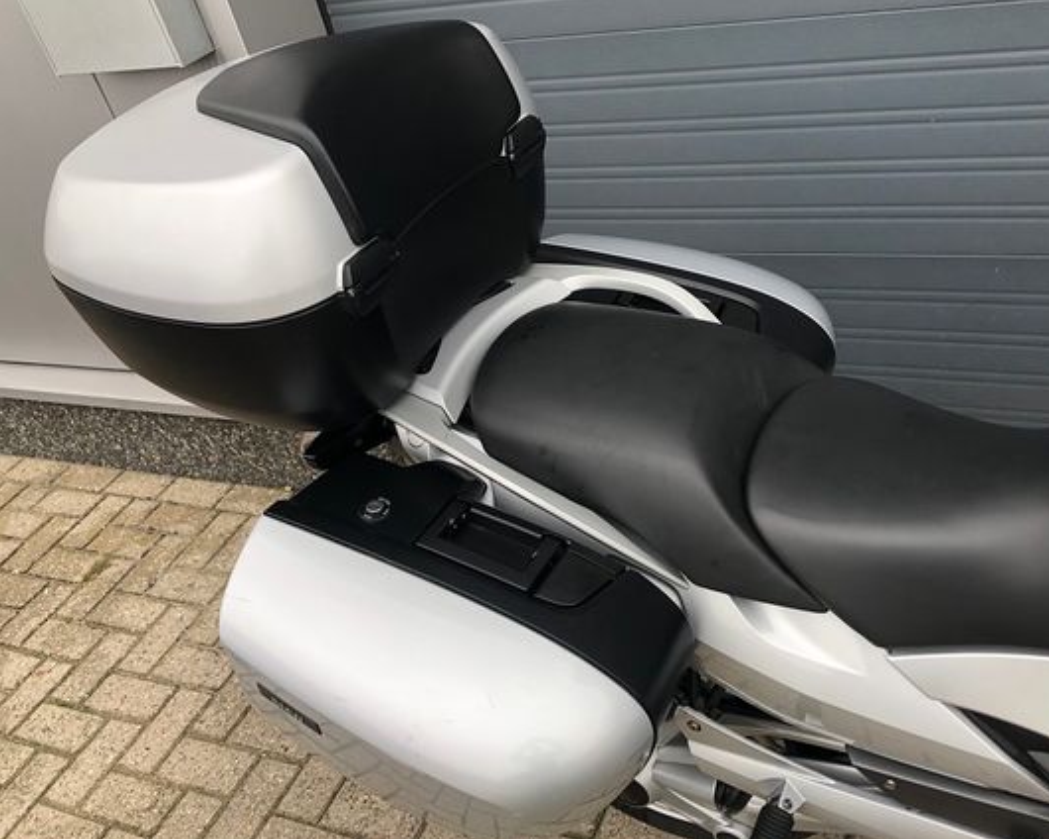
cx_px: 631
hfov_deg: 53.8
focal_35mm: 33
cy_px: 392
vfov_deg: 44.5
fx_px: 1025
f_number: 1.8
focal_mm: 3.99
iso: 50
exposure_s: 1/120
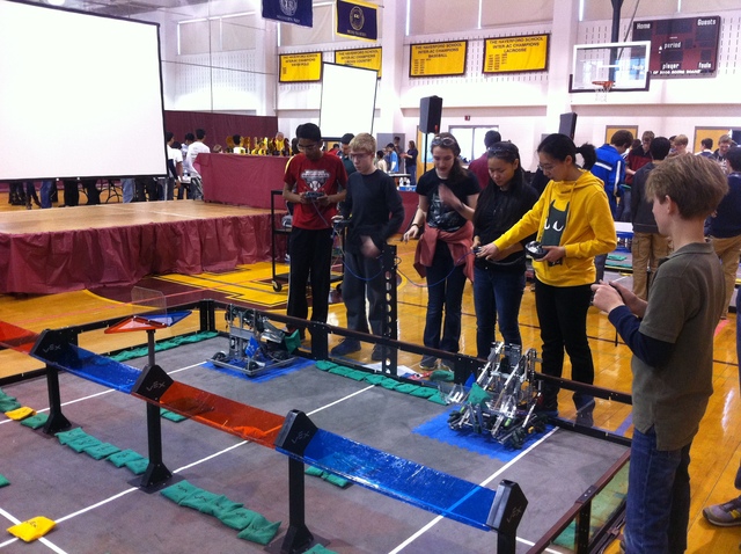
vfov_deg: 40.6
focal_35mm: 35
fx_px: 748
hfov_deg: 52.7
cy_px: 277
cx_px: 370
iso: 250
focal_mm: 3.85
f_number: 2.8
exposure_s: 1/17
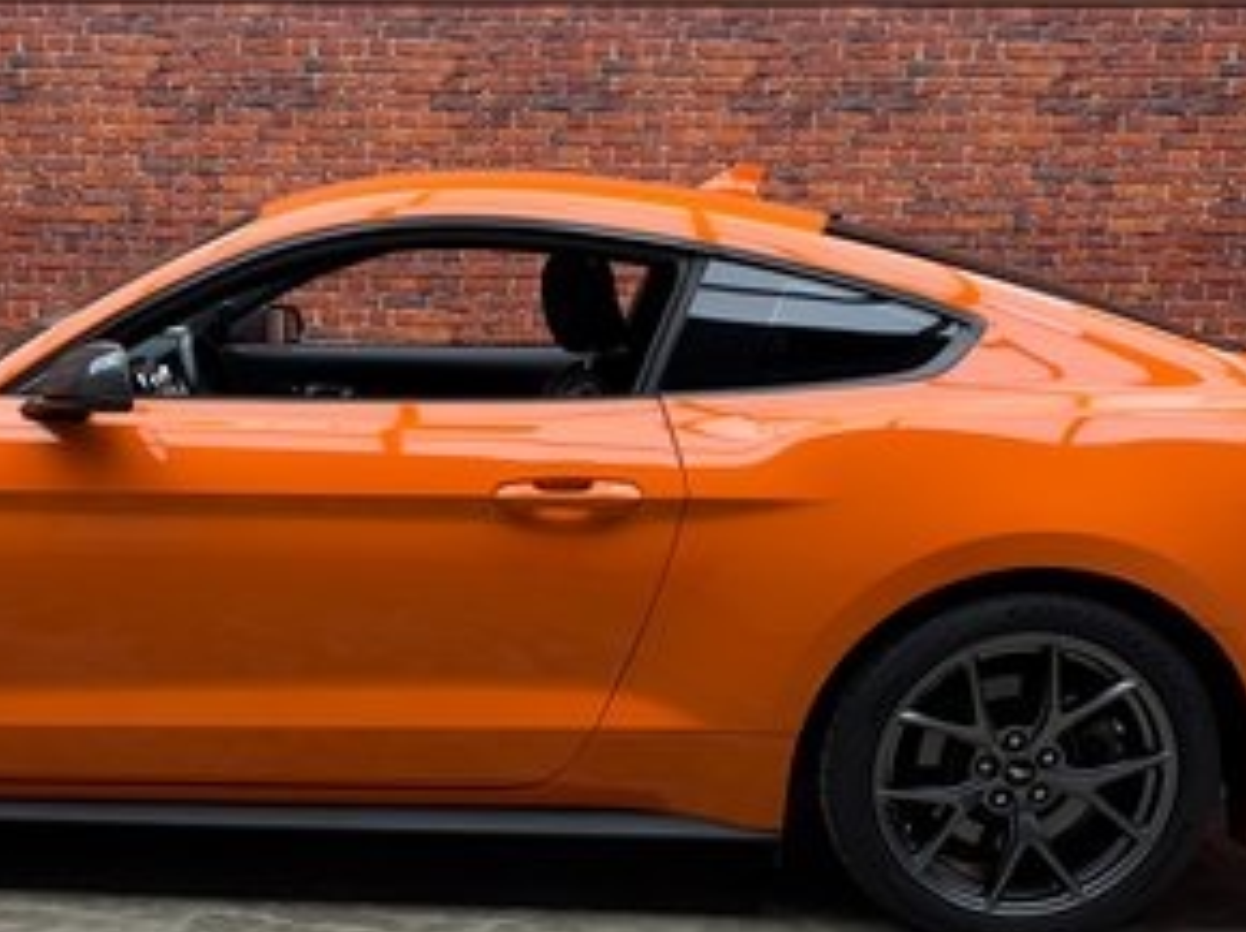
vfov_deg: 26.7
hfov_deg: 35.9
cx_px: 430
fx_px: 1906
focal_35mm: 53
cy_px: 799
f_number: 1.78
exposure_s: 1/129
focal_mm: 6.76
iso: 50
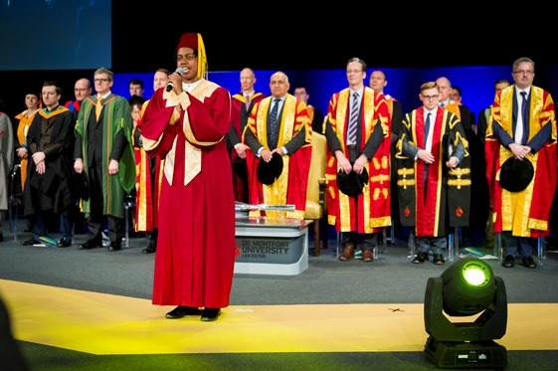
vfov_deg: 24.6
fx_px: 852
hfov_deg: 36.3
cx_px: 279
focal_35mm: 55
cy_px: 186
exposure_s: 1/160
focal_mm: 55
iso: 4000
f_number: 4
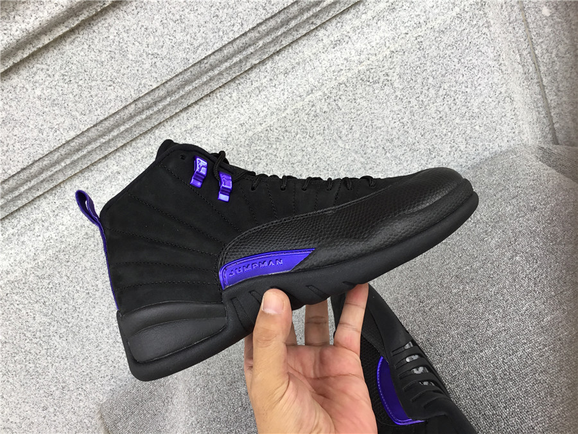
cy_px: 217
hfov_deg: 58.4
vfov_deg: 45.4
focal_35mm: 31
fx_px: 518
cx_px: 289
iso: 25
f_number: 2.4
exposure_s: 1/144
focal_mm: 3.3
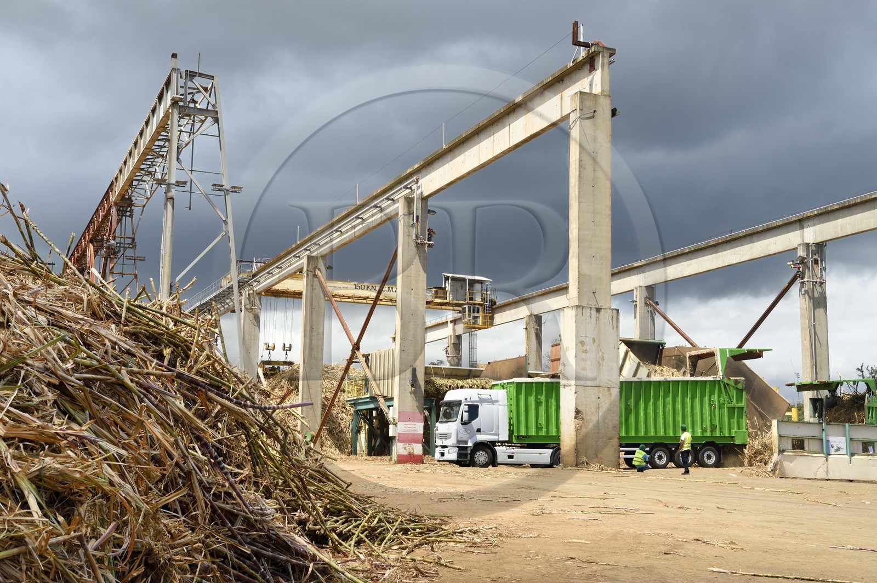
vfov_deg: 28.0
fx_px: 1168
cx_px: 438
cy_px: 292
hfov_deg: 41.1
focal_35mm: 48
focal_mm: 48
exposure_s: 1/250
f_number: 11
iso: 200
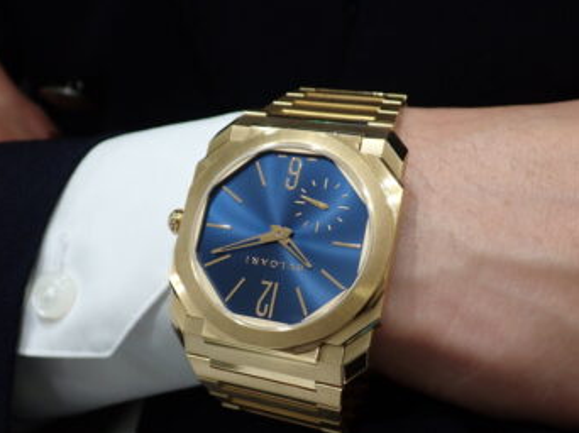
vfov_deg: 32.1
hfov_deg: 42.1
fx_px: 752
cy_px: 211
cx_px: 270
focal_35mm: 45
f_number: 2.5
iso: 160
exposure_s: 1/80
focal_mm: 6.37
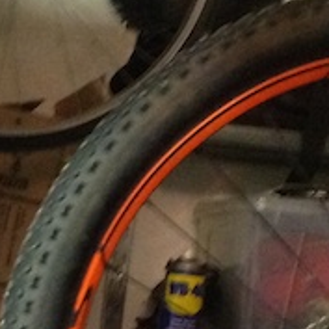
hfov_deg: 11.7
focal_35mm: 140
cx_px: -221
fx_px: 1505
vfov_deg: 12.3
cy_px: 351
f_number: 2.4
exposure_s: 1/15
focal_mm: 4.28
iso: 500
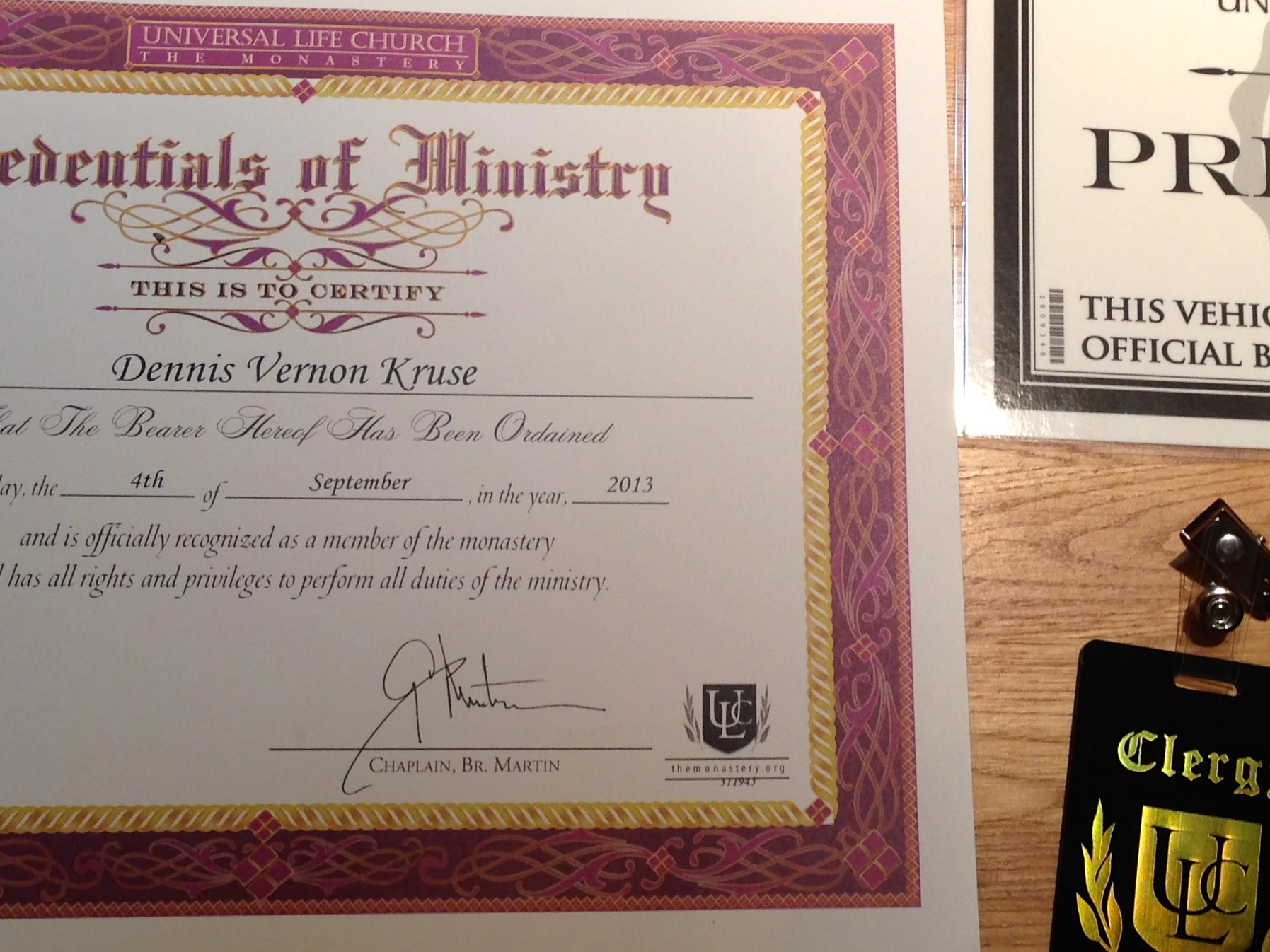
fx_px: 2201
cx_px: 749
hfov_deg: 32.1
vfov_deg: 24.4
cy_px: 411
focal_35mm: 60
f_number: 2.4
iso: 64
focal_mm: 4.13
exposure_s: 1/20
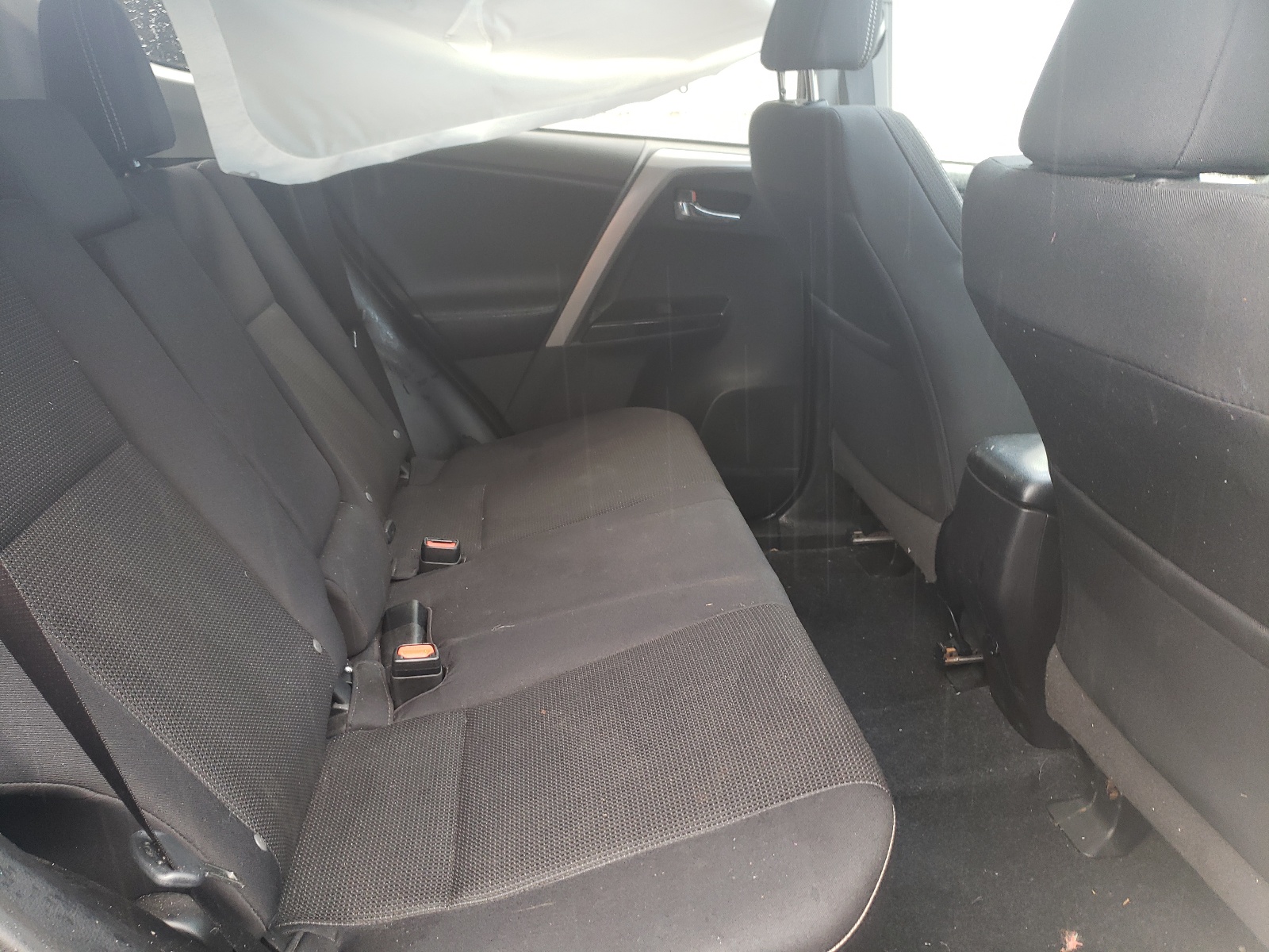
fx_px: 953
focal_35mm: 26
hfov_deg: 67.3
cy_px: 476
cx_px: 634
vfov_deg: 53.1
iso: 75
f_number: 1.5
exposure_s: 1/50
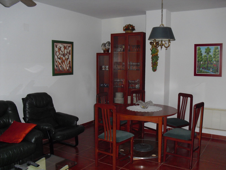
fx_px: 235
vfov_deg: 39.7
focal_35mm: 36
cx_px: 113
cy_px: 85
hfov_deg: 51.4
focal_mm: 6.3
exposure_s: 1/60
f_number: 3.1
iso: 400
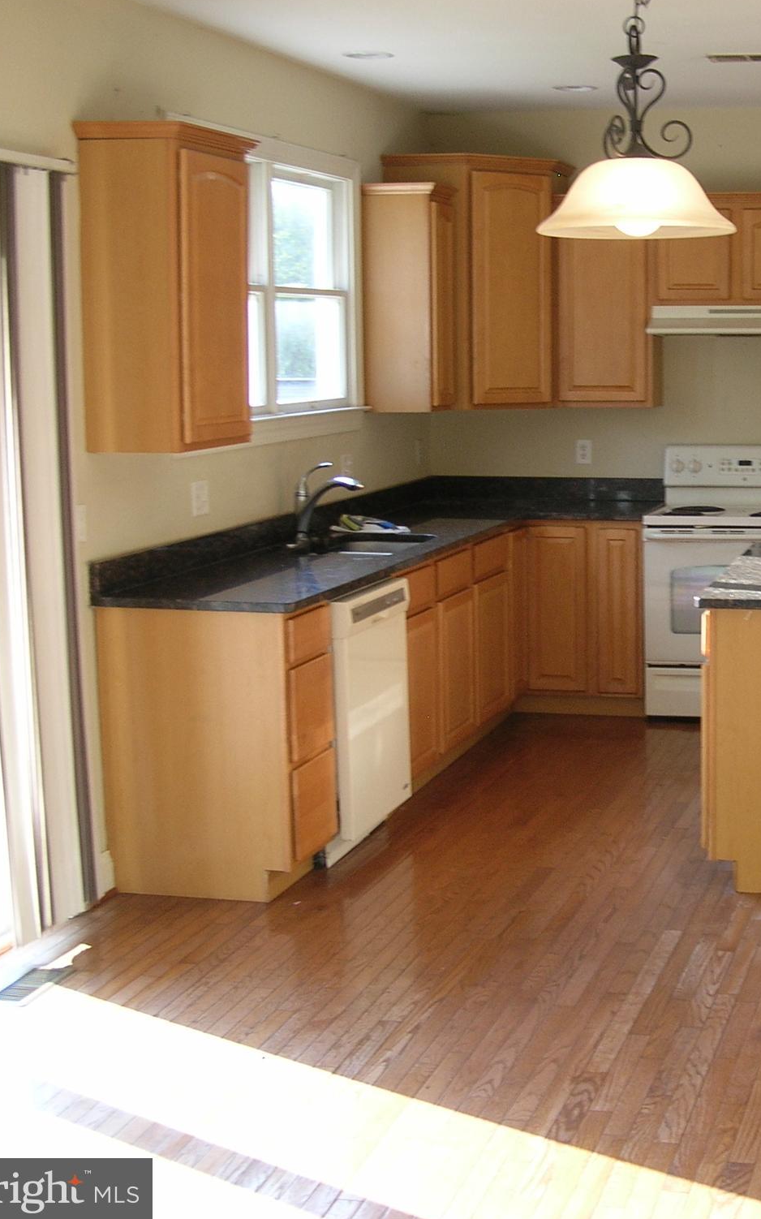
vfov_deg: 38.9
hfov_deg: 23.7
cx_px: 781
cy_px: 603
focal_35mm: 52
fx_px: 1727
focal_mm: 6
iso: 50
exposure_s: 1/35.1
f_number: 2.7
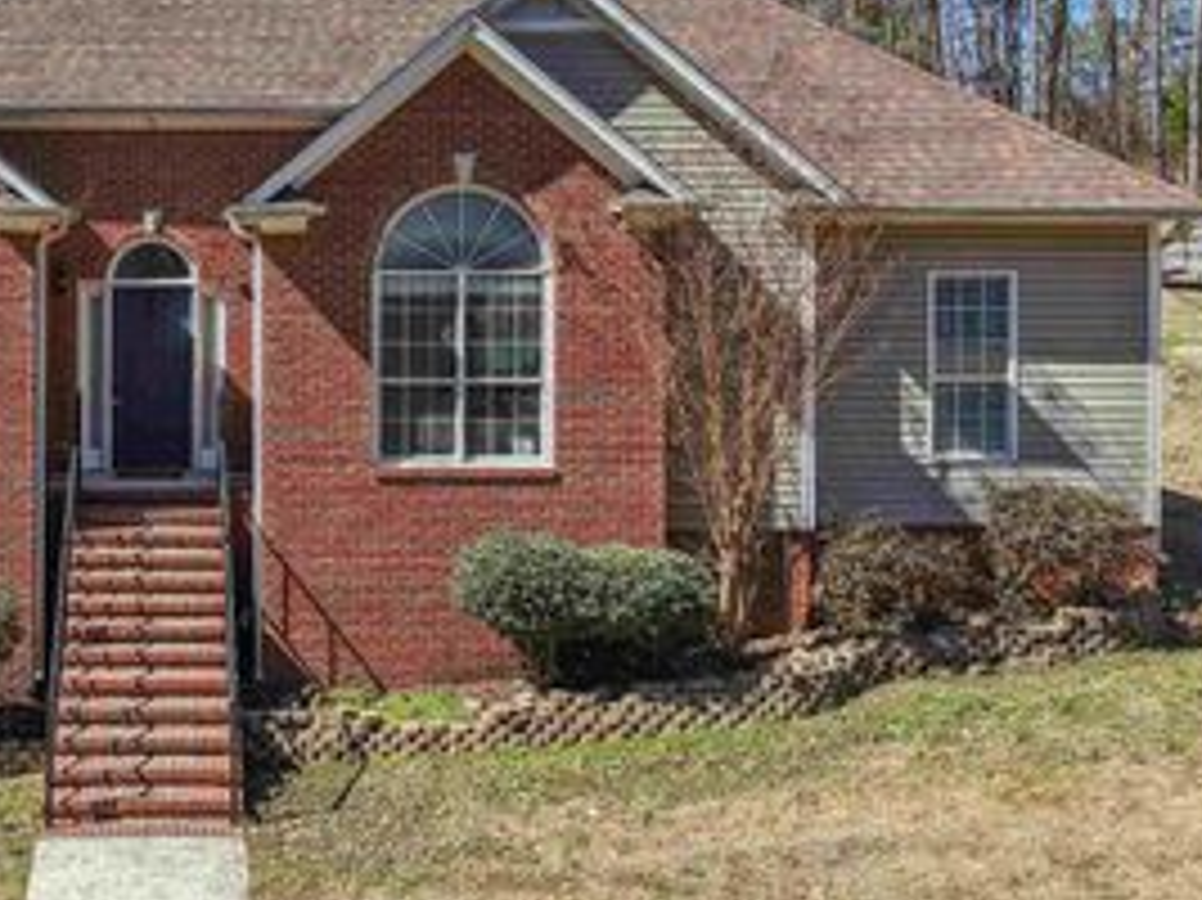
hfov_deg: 40.3
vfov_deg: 32.1
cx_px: 234
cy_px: 385
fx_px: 1562
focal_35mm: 45
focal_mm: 8.7
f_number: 1.8
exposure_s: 1/2000
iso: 120
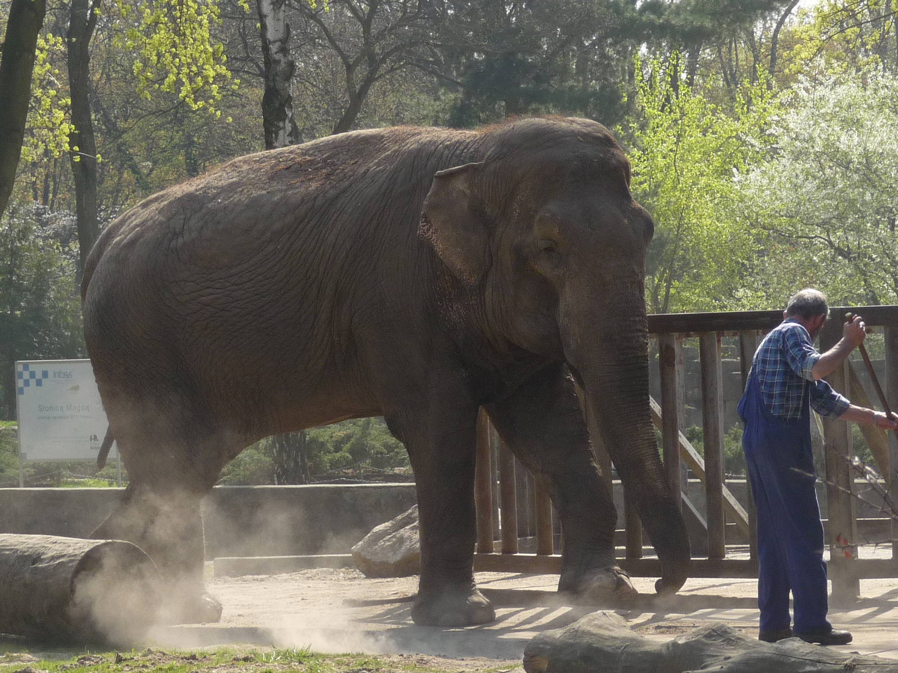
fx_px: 6875
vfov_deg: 5.6
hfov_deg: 7.5
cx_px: 449
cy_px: 336
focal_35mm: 265
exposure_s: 1/320
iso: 100
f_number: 4.8
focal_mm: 27.1
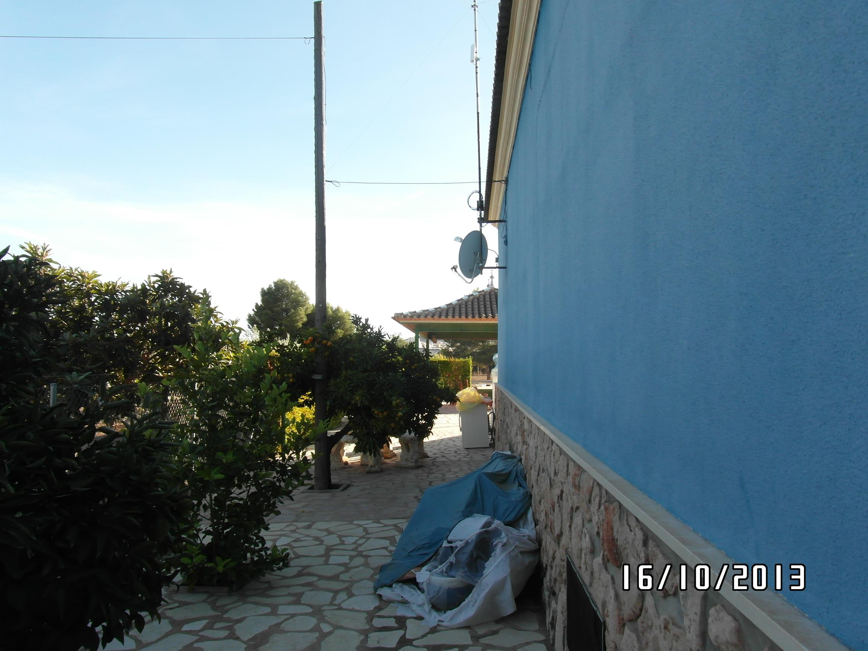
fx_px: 602
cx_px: 434
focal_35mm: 24
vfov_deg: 56.8
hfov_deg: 71.6
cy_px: 326
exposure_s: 1/125
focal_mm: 4
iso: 80
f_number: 4.6
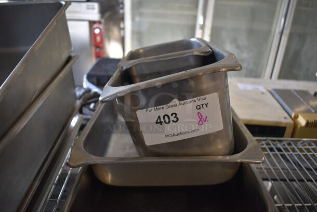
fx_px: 264
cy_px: 106
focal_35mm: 30
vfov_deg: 43.7
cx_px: 158
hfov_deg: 61.9
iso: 800
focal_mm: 20
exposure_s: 1/160
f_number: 3.5
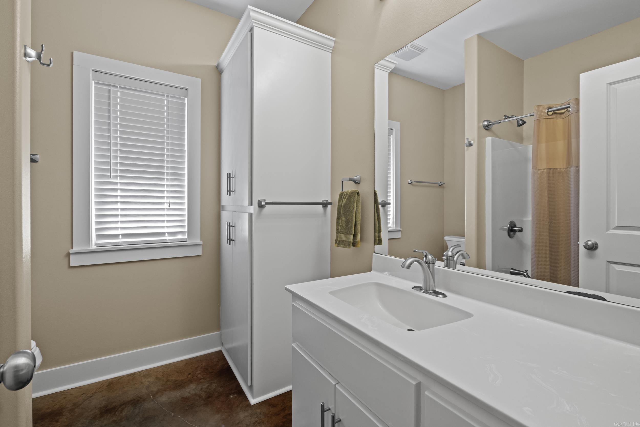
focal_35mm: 15
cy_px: 214
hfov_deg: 100.4
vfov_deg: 77.3
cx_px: 320
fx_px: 267
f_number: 8
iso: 800
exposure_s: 1/1.67
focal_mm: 10
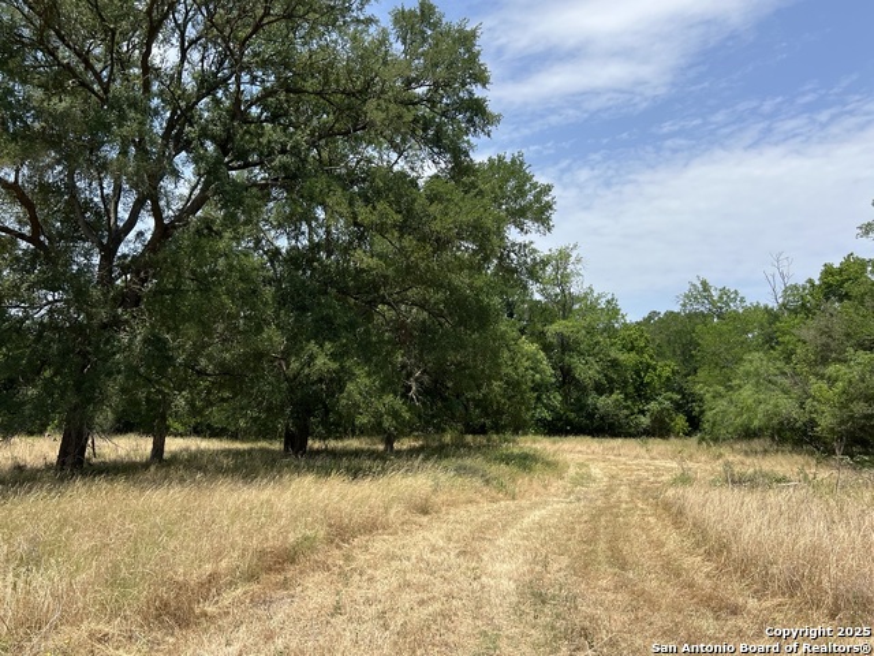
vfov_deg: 53.1
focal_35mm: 26
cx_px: 437
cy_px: 328
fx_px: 656
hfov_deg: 67.3
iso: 50
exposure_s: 1/3704
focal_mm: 5.7
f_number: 1.5
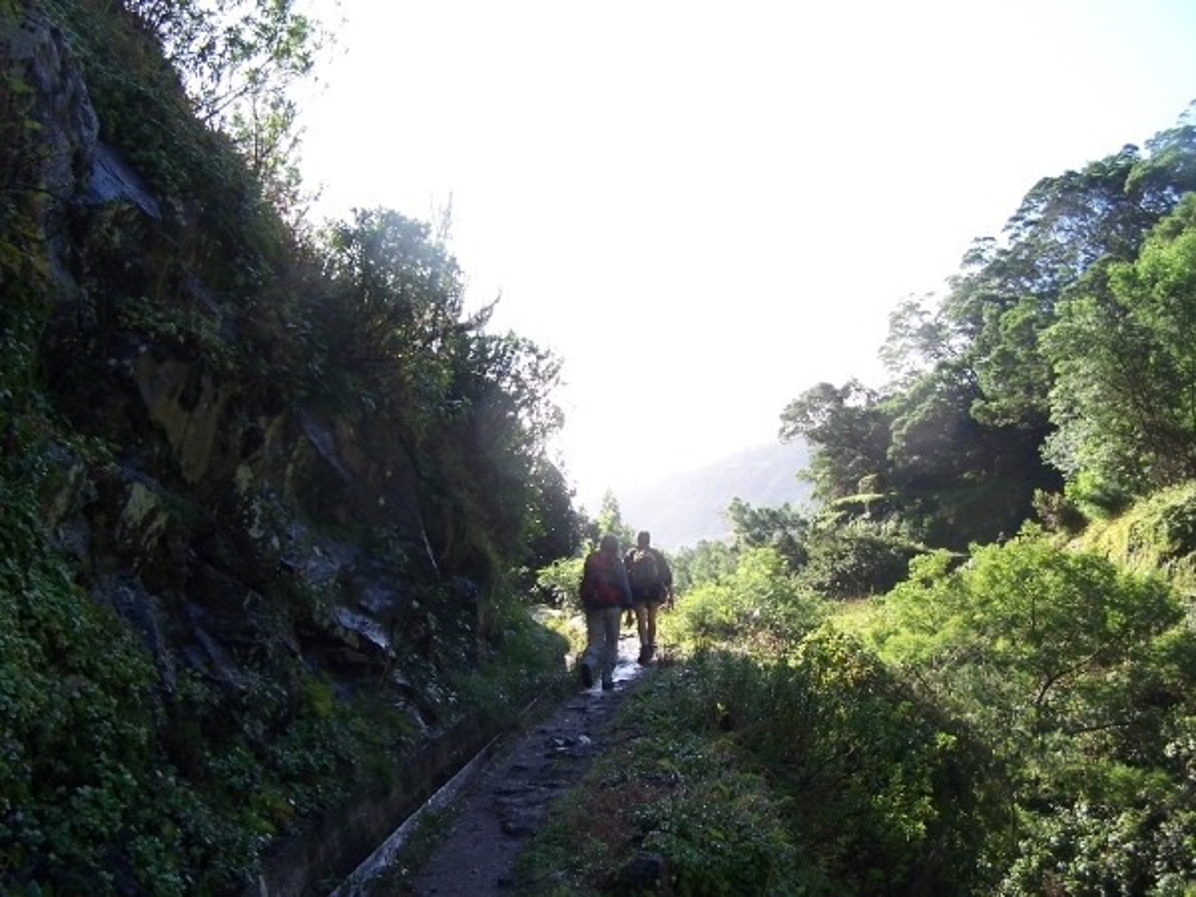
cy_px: 448
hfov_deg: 49.0
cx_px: 598
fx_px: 1313
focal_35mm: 38
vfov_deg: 37.7
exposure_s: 1/320
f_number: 2.8
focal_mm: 6.3
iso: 80
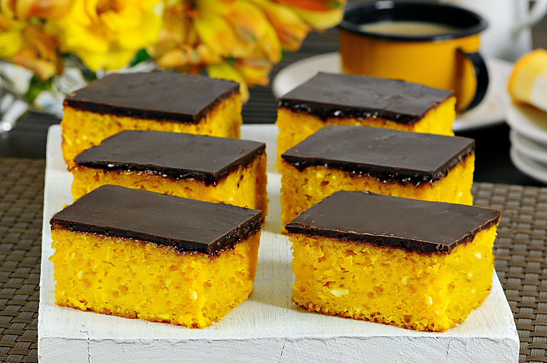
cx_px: 274
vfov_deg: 8.7
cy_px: 182
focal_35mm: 158
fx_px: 2390
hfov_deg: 13.1
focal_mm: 105
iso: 1000
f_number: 13
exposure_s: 1/6
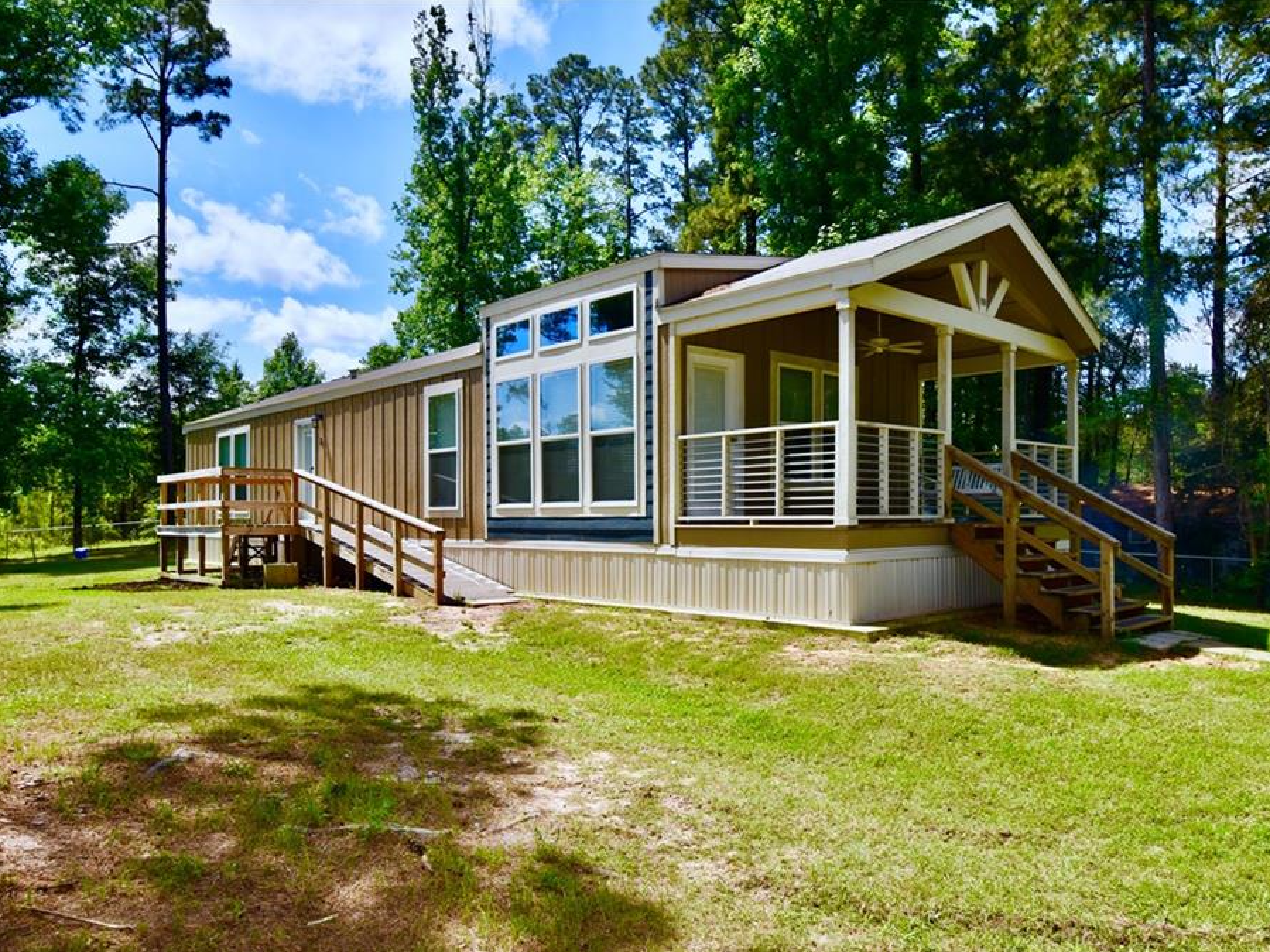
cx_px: 670
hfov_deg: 73.9
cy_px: 479
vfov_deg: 58.9
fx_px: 844
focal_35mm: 23
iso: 100
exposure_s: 1/200
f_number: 11
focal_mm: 14
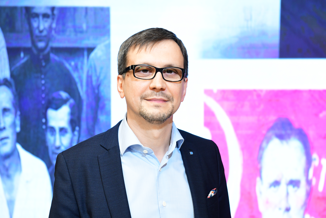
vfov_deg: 19.5
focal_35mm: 70
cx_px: 163
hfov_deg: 28.8
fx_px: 634
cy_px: 109
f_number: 5.6
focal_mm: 70
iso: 1600
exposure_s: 1/100
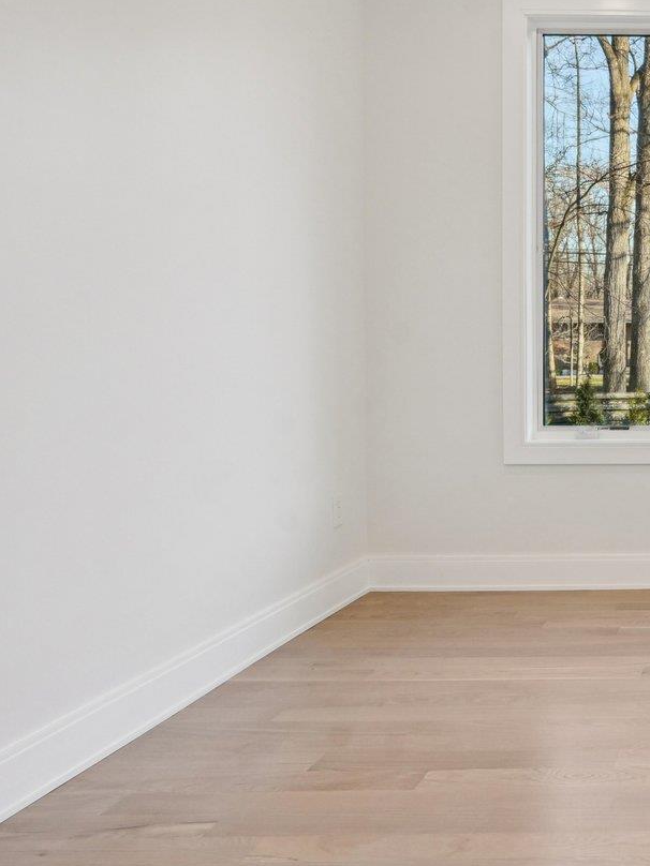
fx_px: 976
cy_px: 331
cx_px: 840
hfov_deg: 29.7
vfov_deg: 47.5
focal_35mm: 39
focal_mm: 16
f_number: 8
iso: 160
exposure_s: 1/30
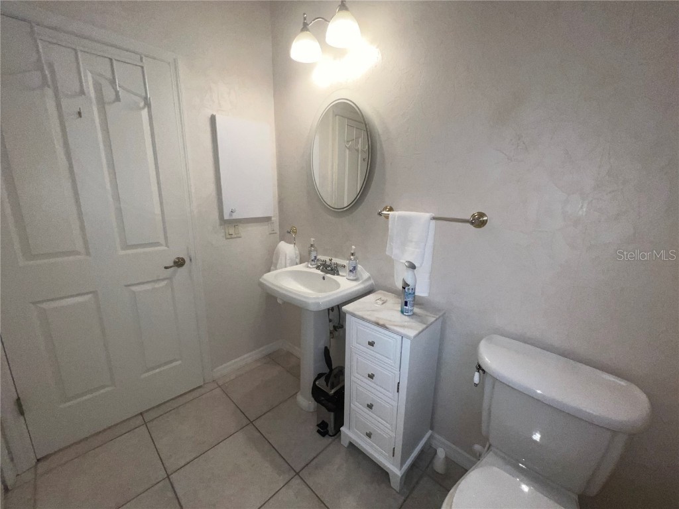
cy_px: 254
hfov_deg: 106.2
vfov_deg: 89.9
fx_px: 255
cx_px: 340
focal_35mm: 13
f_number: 1.8
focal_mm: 1.57
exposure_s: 1/120
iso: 100
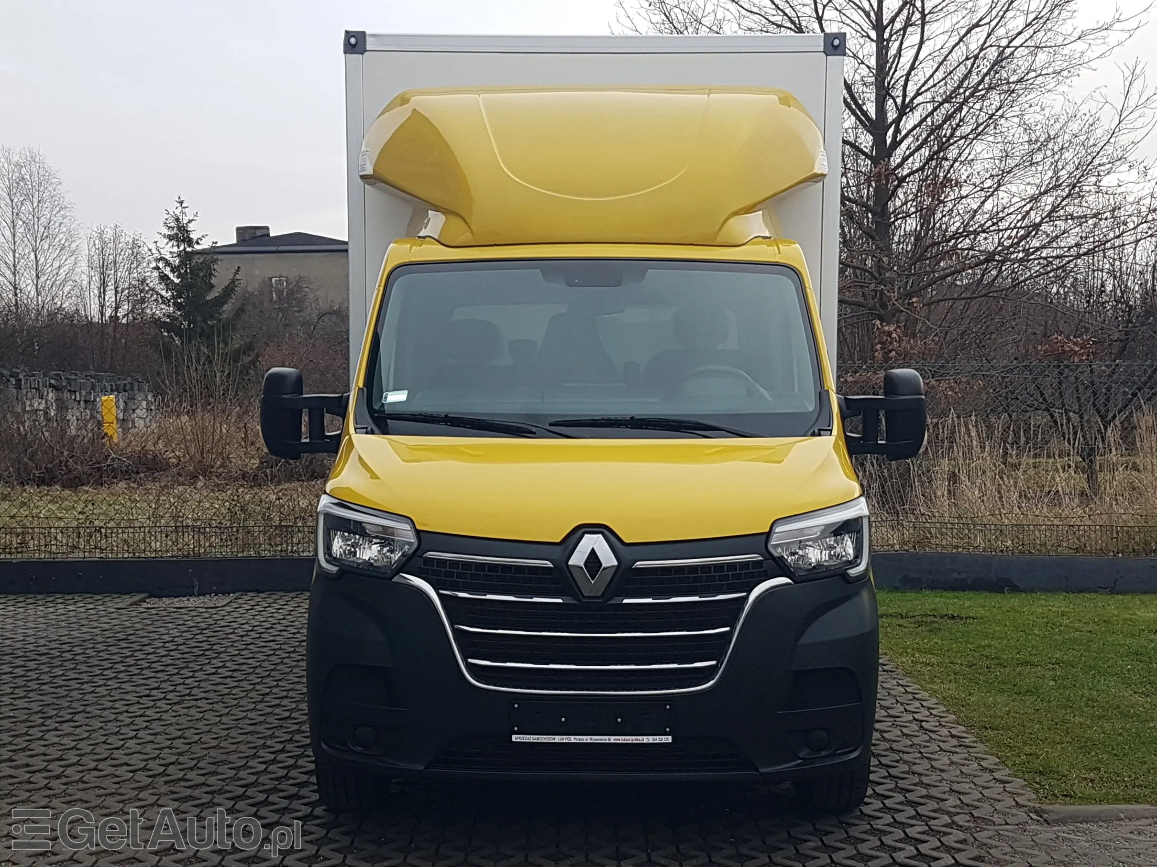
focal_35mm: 26
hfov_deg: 67.3
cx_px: 578
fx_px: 869
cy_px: 434
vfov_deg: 53.1
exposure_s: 1/401
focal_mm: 4.2
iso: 40
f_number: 1.7
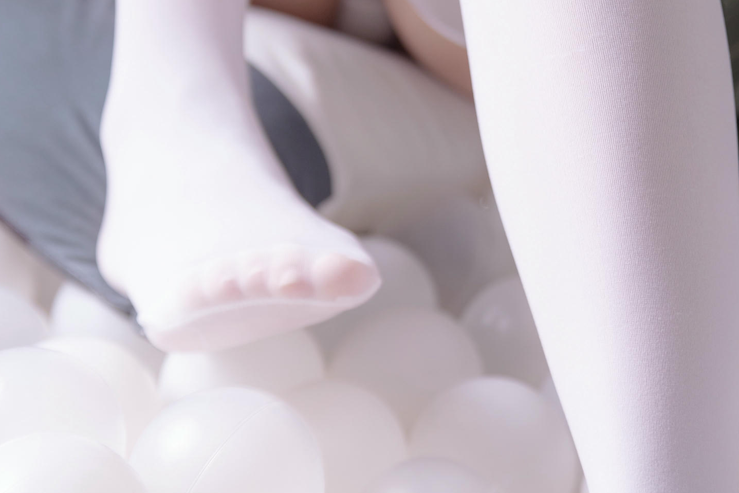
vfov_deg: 10.7
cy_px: 159
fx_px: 2628
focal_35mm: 128
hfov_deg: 16.0
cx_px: 451
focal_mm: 50
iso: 100
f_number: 2.8
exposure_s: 1/160
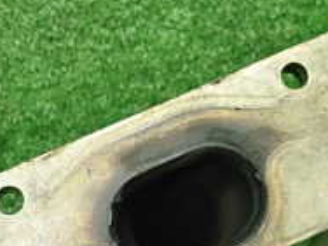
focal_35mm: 96
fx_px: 910
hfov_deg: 20.4
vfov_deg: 15.2
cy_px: 241
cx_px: 169
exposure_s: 1/125
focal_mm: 5.5
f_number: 2.3
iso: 640
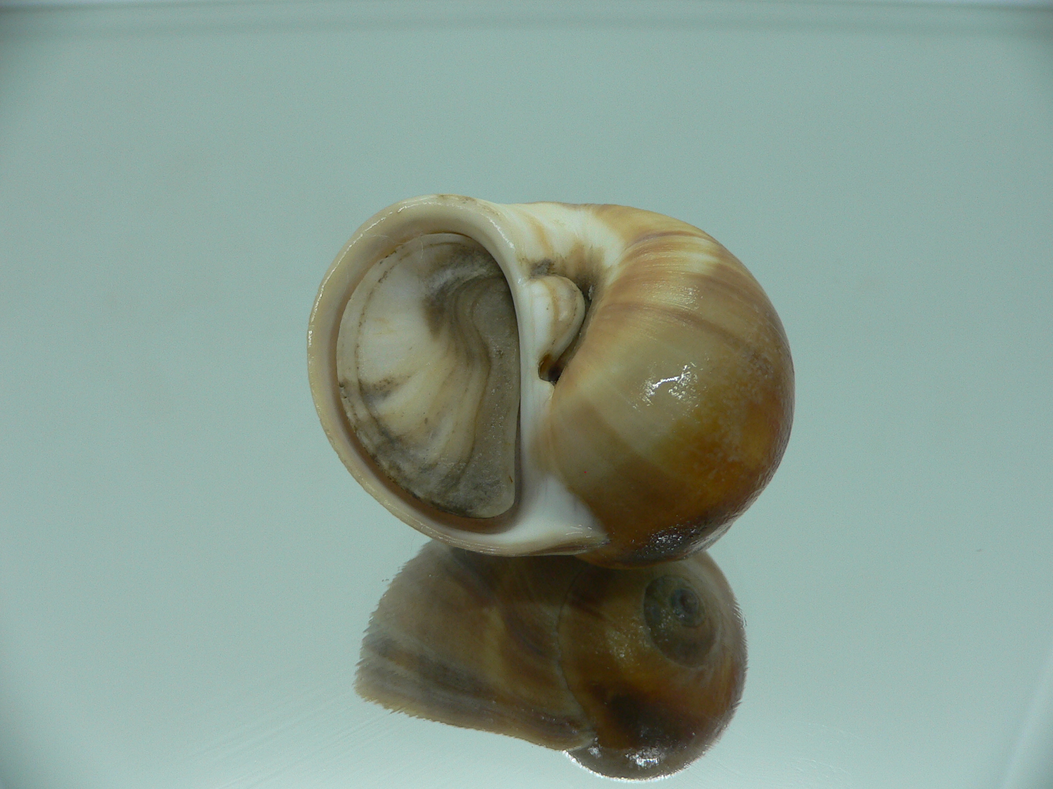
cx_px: 526
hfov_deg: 52.6
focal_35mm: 35
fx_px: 1065
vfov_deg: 40.7
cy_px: 394
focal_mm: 4.6
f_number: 2.8
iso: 80
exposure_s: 1/60
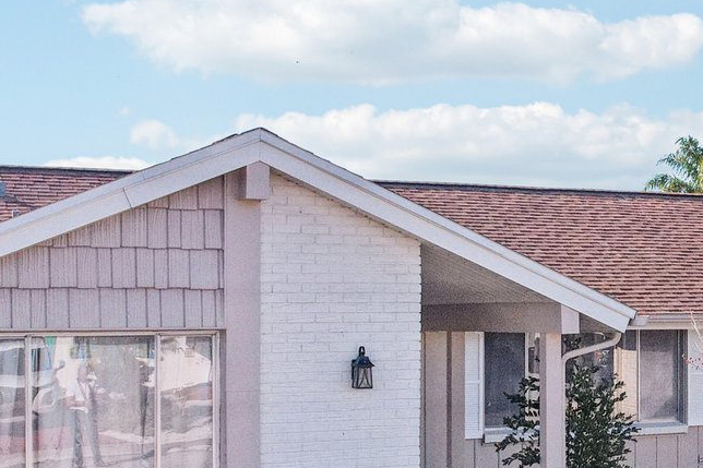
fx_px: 1367
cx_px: 670
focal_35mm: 70
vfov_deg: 19.3
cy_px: 364
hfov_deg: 27.5
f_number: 2.8
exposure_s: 1/1600
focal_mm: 8.4
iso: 400
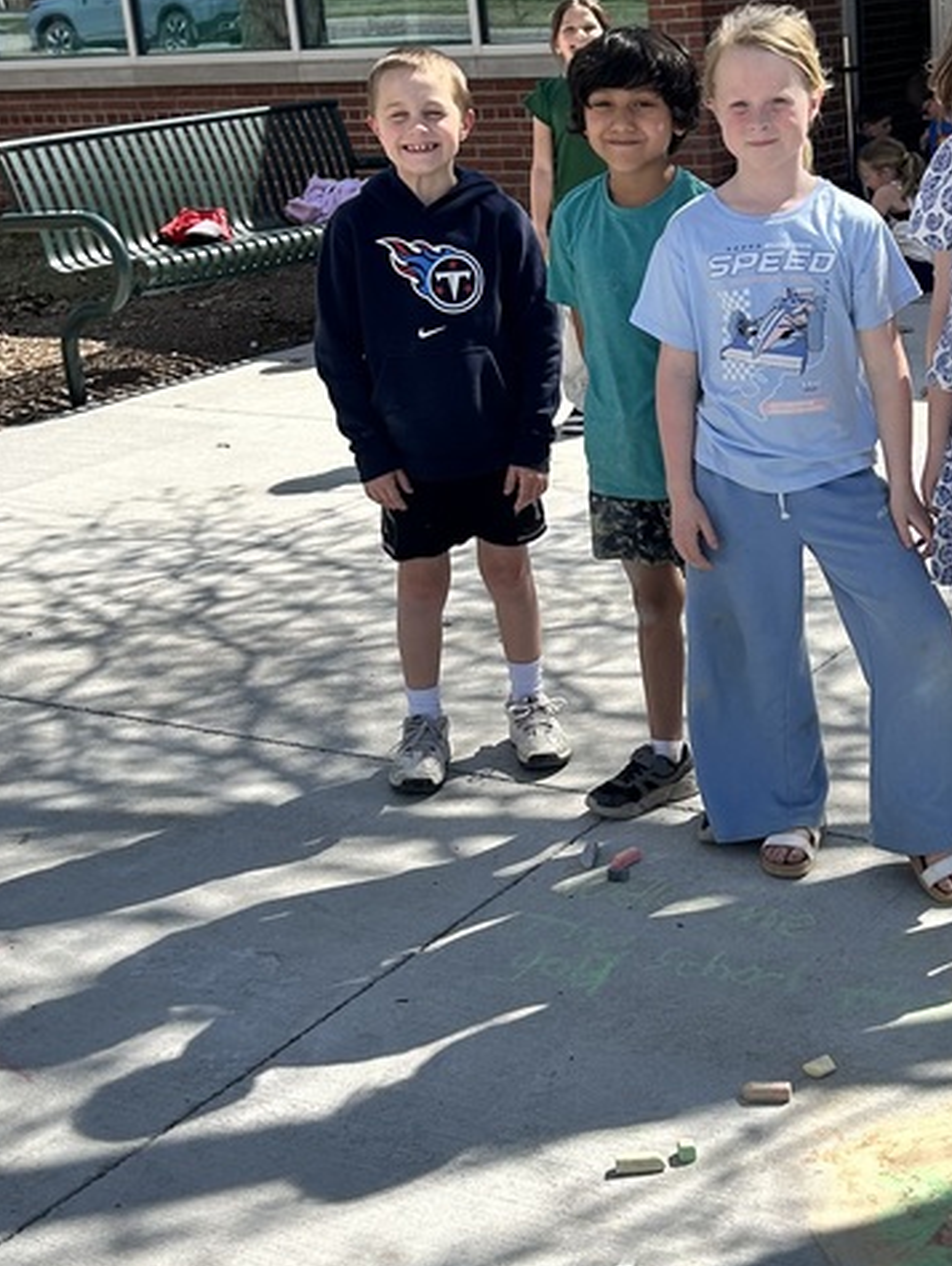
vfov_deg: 34.3
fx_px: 2051
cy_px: 656
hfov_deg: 25.7
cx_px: 749
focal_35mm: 56
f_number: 1.5
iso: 50
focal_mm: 5.7
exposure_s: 1/3460
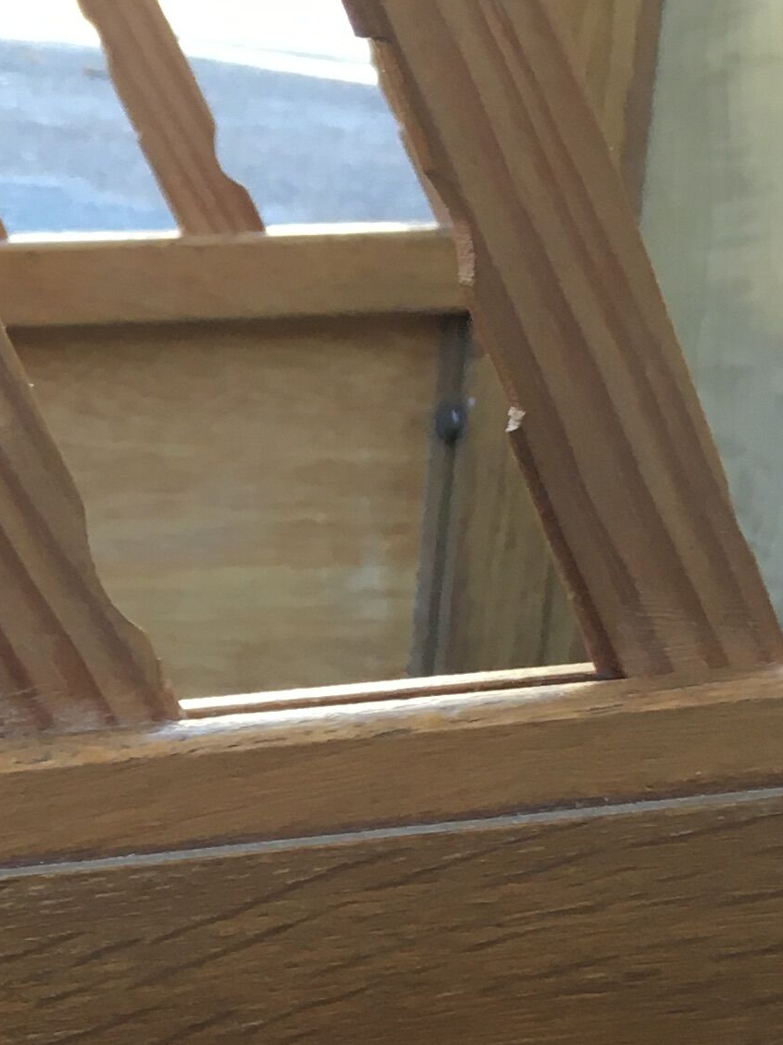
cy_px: 930
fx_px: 3107
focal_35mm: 103
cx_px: -520
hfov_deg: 13.3
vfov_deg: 18.8
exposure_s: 1/33
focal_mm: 4.15
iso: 25
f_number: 2.2
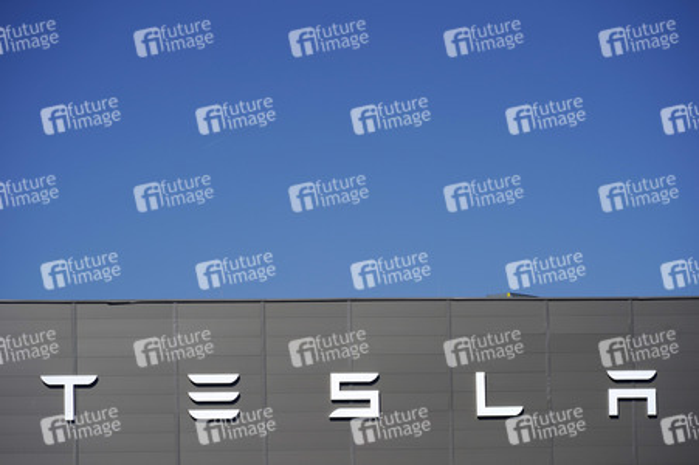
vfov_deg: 7.9
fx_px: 3357
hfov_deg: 11.9
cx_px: 350
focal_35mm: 173
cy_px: 232
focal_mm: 173
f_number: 7.1
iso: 100
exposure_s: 1/1250
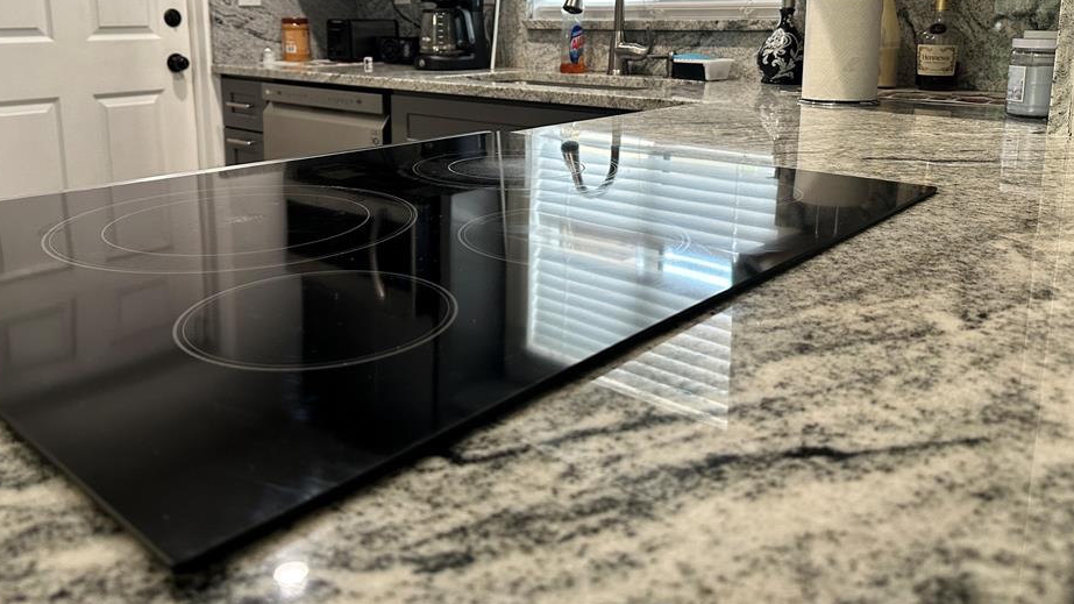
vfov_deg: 39.2
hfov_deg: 66.1
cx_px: 524
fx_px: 826
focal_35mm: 29
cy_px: 159
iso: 250
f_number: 1.78
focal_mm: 6.86
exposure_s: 1/60
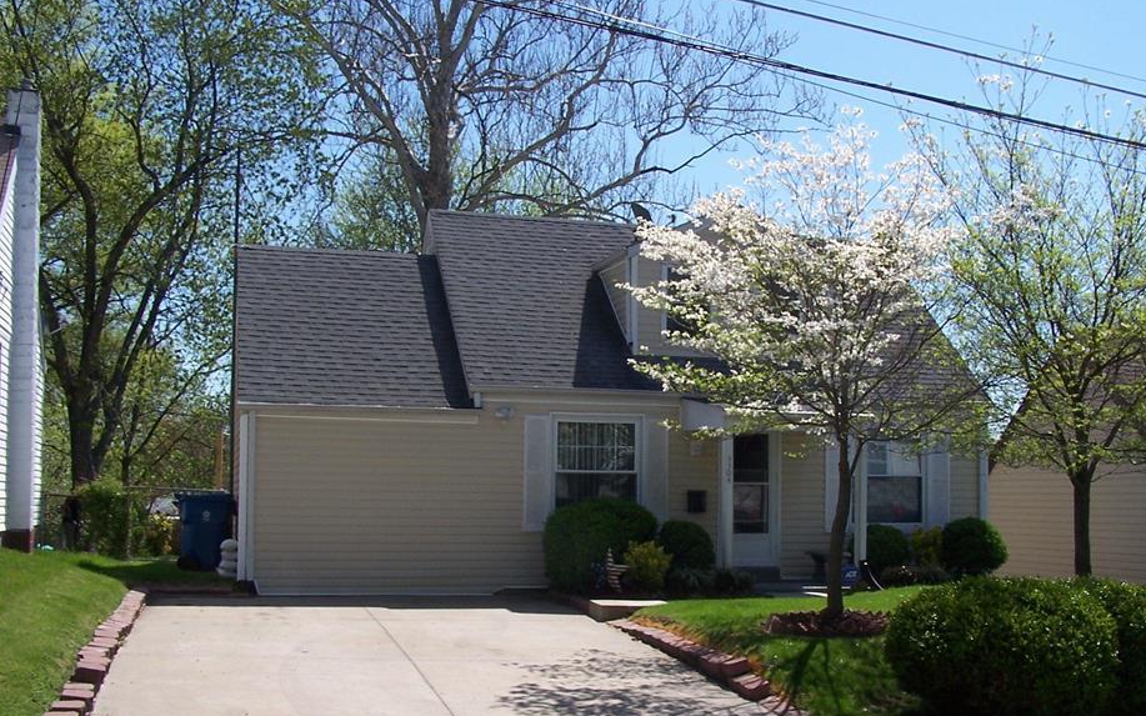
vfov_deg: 28.5
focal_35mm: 45
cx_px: 630
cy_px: 452
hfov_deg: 44.3
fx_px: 1405
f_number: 5.6
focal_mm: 6.3
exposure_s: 1/500
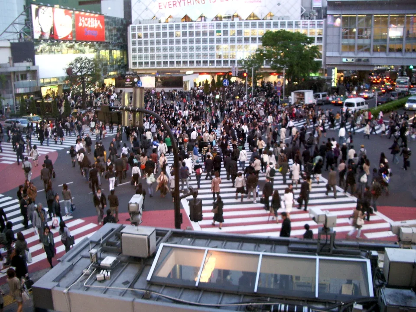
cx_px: 208
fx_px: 421
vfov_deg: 40.7
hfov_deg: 52.6
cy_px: 156
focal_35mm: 35
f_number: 2.6
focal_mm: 5.8
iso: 200
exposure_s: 1/20
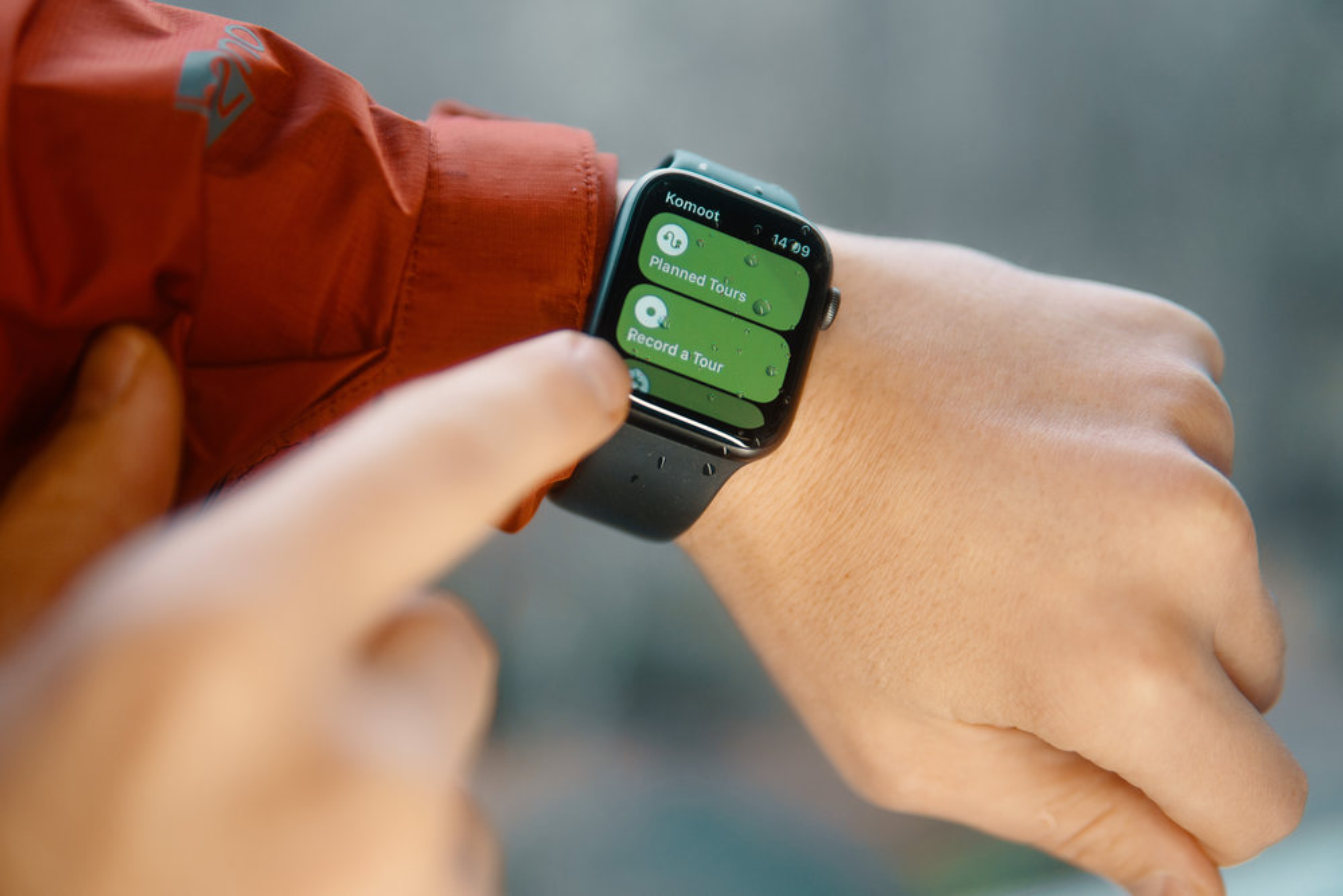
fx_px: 1679
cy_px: 448
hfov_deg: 43.6
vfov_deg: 29.9
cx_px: 672
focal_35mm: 45
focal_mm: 30
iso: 100
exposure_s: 1/400
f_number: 1.4
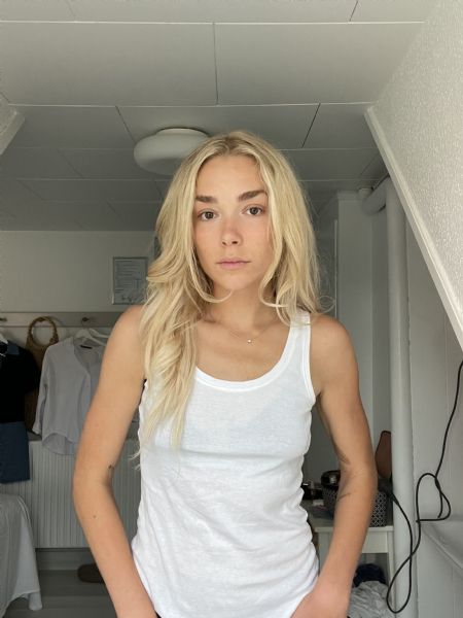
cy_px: 309
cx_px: 232
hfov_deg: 46.8
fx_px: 535
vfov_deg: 60.0
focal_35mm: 30
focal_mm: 2.71
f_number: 2.2
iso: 200
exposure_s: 1/60
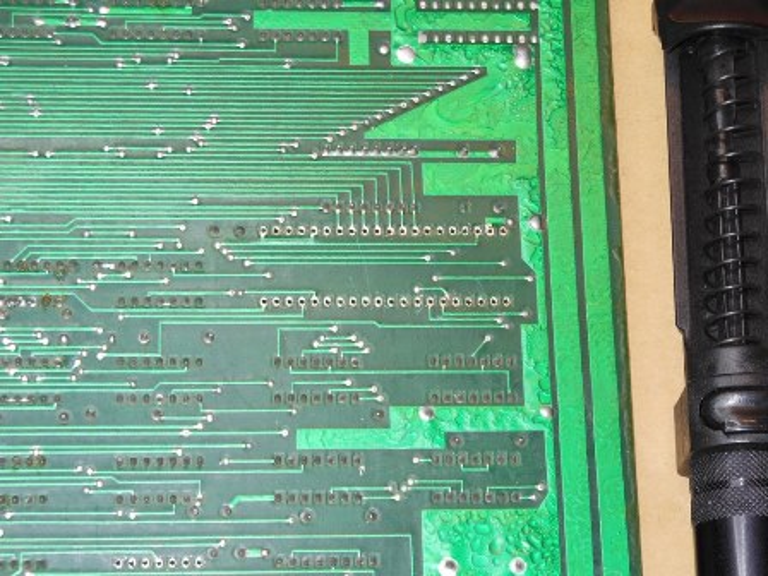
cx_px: 384
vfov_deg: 13.3
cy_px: 288
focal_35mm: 111
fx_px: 2463
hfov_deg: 17.7
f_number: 4.8
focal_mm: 19.7
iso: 200
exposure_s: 1/60
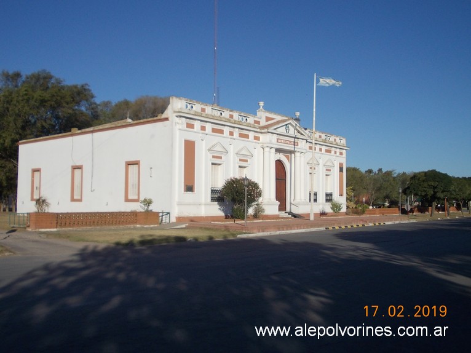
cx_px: 236
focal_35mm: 38
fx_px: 517
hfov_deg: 49.0
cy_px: 176
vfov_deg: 37.7
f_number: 6.2
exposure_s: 1/500
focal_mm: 5.3
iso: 80
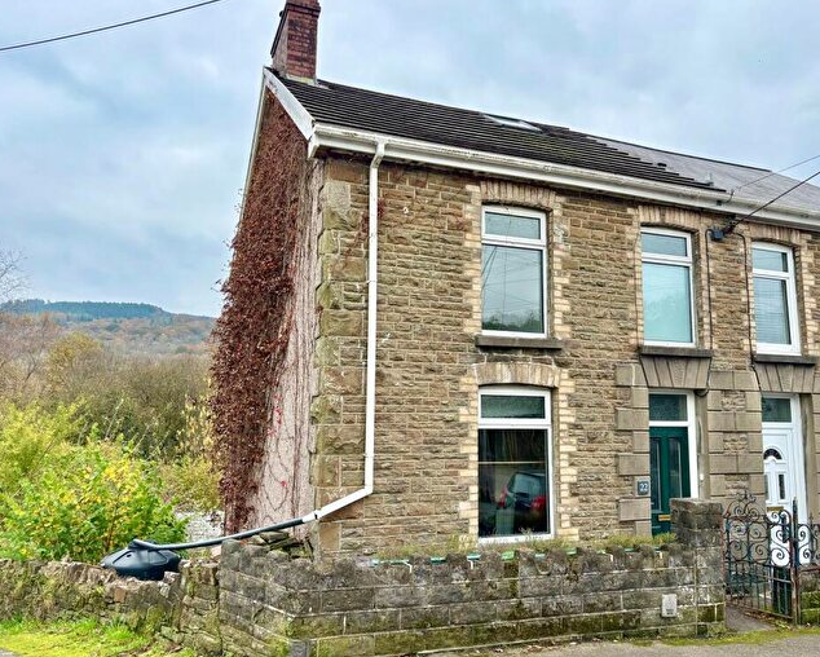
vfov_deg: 51.6
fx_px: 680
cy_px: 329
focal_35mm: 28
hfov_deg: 62.2
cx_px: 424
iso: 50
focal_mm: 5.96
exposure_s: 1/618
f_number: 1.6
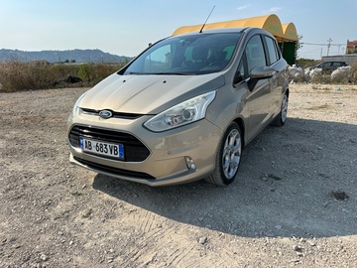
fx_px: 248
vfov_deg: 56.8
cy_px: 134
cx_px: 178
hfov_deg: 71.6
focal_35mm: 24
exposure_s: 1/5000
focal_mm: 6.86
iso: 80
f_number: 1.78
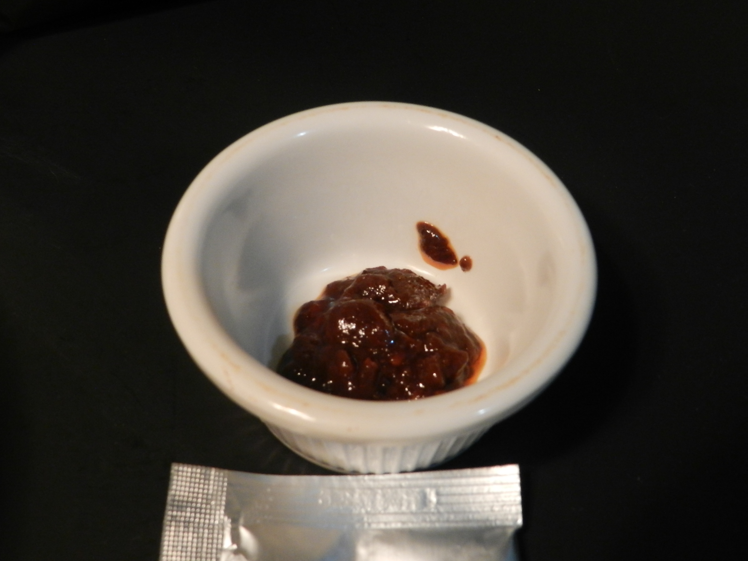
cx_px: 374
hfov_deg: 41.2
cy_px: 280
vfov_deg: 31.5
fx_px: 994
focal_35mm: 46
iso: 640
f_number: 4.2
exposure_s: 1/25
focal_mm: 8.1
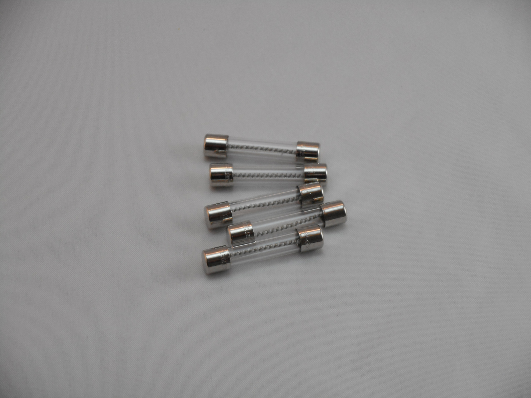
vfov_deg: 14.5
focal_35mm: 102
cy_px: 199
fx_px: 1565
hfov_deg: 19.3
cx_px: 266
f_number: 5.8
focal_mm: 18.2
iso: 320
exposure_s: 1/60
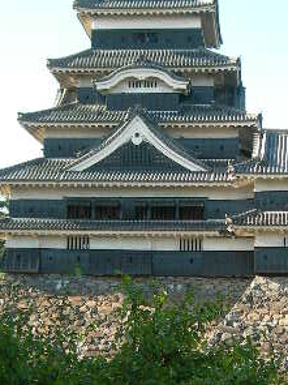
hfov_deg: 16.6
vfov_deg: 22.0
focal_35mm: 89
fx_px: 988
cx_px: 184
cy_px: 222
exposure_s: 1/198
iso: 50
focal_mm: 8.5
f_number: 2.9
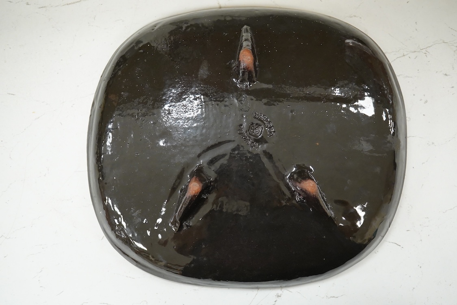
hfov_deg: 43.6
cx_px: 228
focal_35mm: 45
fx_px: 571
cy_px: 152
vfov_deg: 29.9
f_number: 6.3
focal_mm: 30
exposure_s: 1/160
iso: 2500
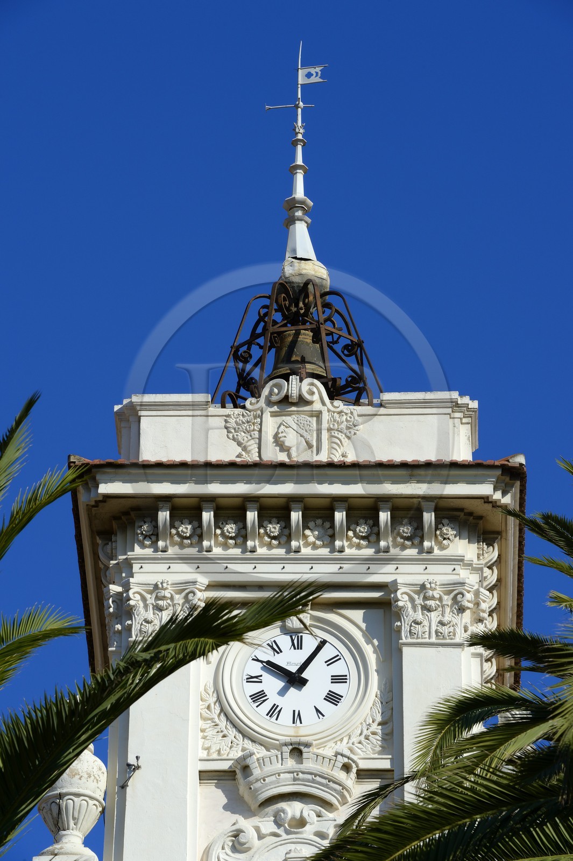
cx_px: 286
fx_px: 4302
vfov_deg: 11.4
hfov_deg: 7.6
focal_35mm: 180
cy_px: 430
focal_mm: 180
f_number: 16
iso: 200
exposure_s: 1/200
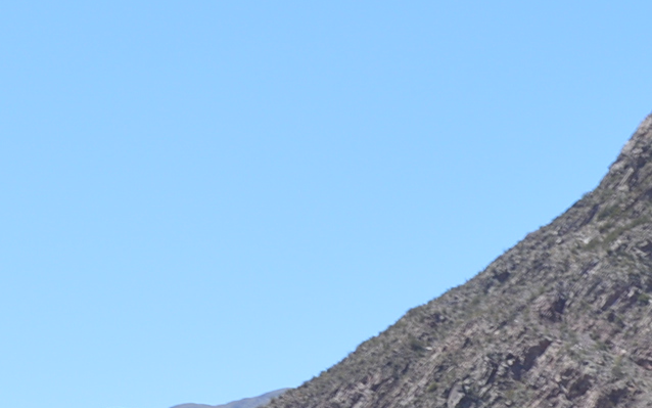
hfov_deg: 14.5
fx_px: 2559
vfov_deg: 8.7
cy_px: 779
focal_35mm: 144
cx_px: 376
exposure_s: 1/200
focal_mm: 20
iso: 100
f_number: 7.1
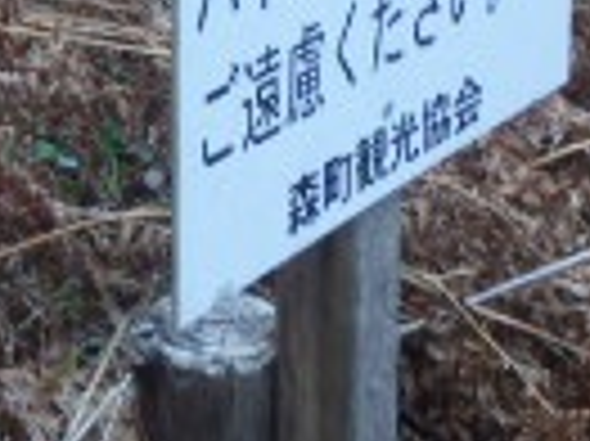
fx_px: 2503
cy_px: -459
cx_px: -477
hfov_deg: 12.3
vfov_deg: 9.4
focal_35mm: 147
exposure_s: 1/40
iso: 200
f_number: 4.1
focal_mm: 5.4
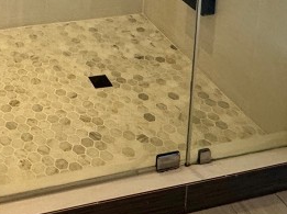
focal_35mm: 55
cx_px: 7
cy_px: -140
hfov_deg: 32.5
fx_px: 455
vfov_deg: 20.8
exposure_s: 1/120
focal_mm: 2.22
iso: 200
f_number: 2.2
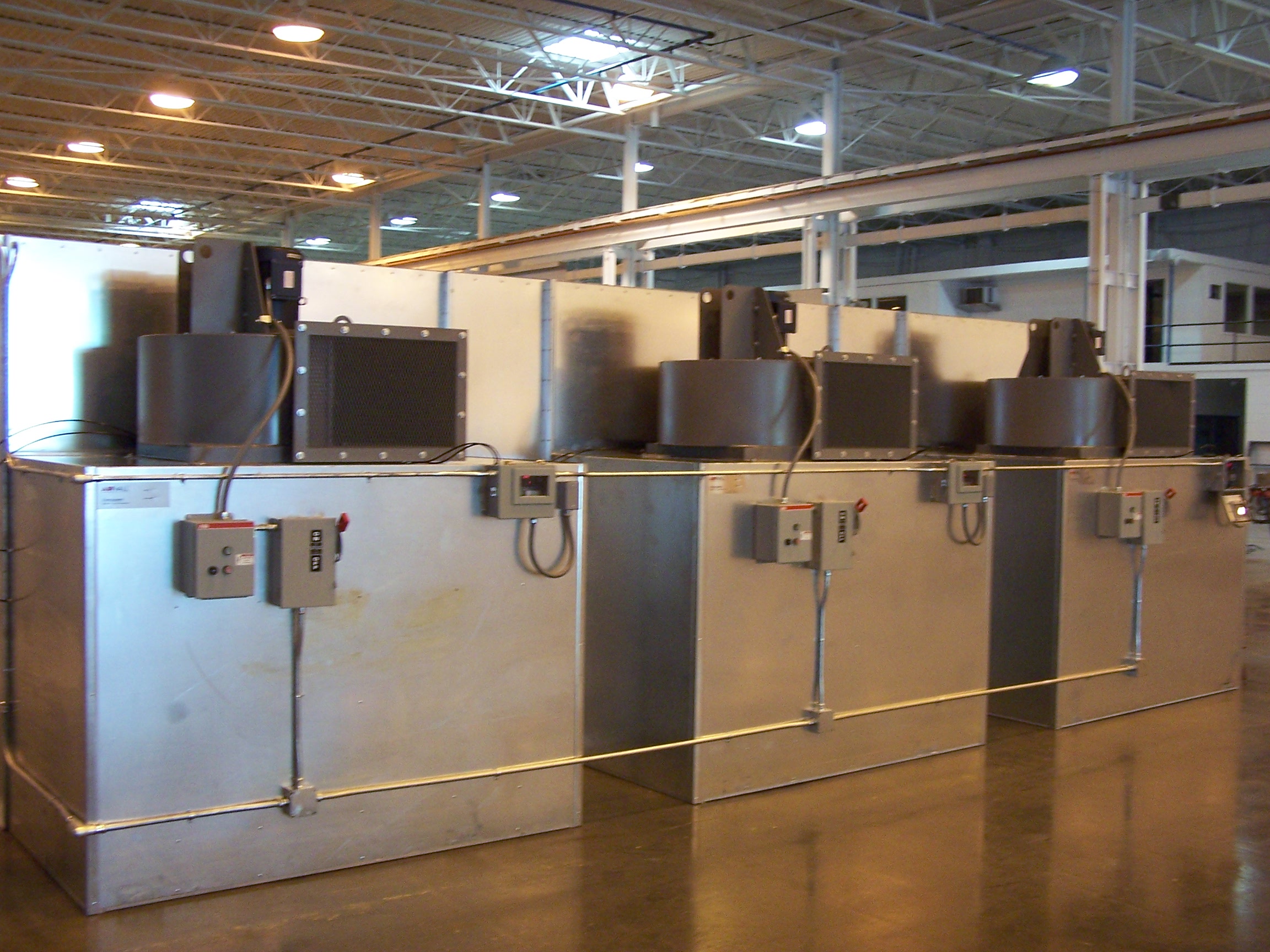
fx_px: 1394
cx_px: 635
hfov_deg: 49.0
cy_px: 476
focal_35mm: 38
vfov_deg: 37.7
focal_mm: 6.3
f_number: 2.8
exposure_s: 1/20
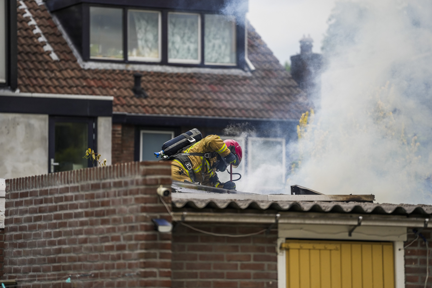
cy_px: 144
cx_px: 216
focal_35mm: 200
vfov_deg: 6.9
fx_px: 2400
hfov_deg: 10.3
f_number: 2.8
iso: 500
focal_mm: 200
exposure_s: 1/4000
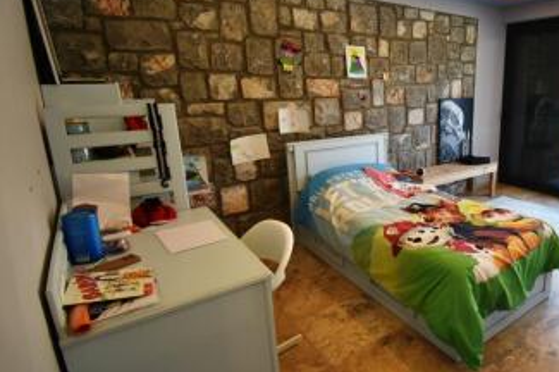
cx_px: 408
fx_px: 341
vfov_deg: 57.1
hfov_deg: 74.0
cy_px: 178
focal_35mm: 22
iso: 250
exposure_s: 1/30
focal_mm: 10
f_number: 4.5
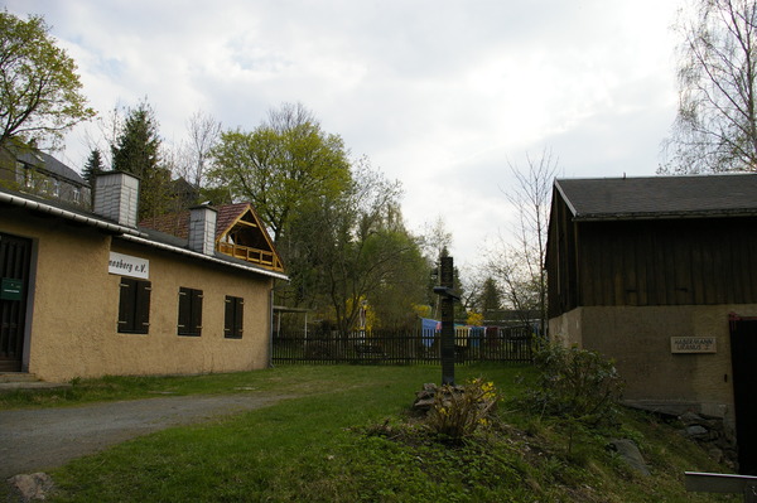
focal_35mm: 27
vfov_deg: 47.9
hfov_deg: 67.4
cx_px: 378
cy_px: 252
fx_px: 567
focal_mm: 18
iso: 800
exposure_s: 1/500
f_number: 11
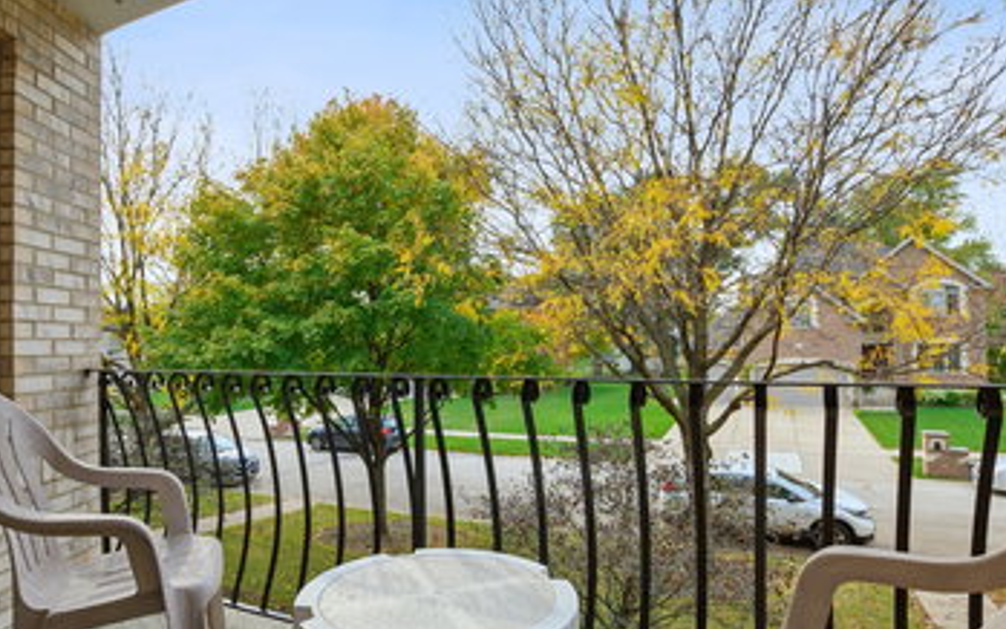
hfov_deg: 82.1
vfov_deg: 57.2
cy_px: 340
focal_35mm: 21
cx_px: 461
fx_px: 576
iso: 200
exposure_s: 1/50
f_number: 7.1
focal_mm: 10
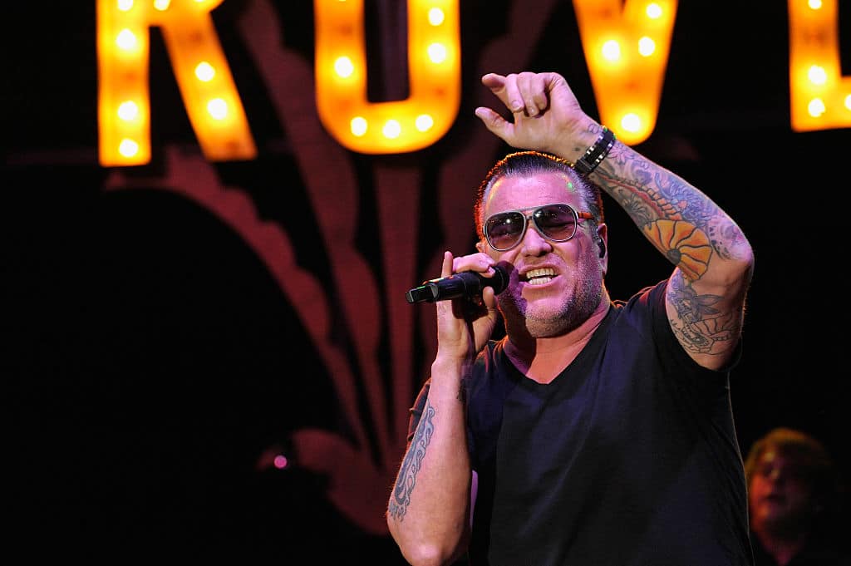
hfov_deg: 10.3
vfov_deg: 6.9
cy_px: 283
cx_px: 426
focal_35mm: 200
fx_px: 4724
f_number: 5.6
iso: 3200
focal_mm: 200
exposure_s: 1/250
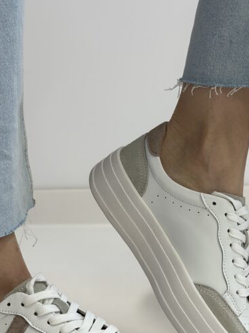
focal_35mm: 77
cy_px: 202
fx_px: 739
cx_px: 97
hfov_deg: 19.1
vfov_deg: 25.3
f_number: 1.78
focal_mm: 6.86
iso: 80
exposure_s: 1/100
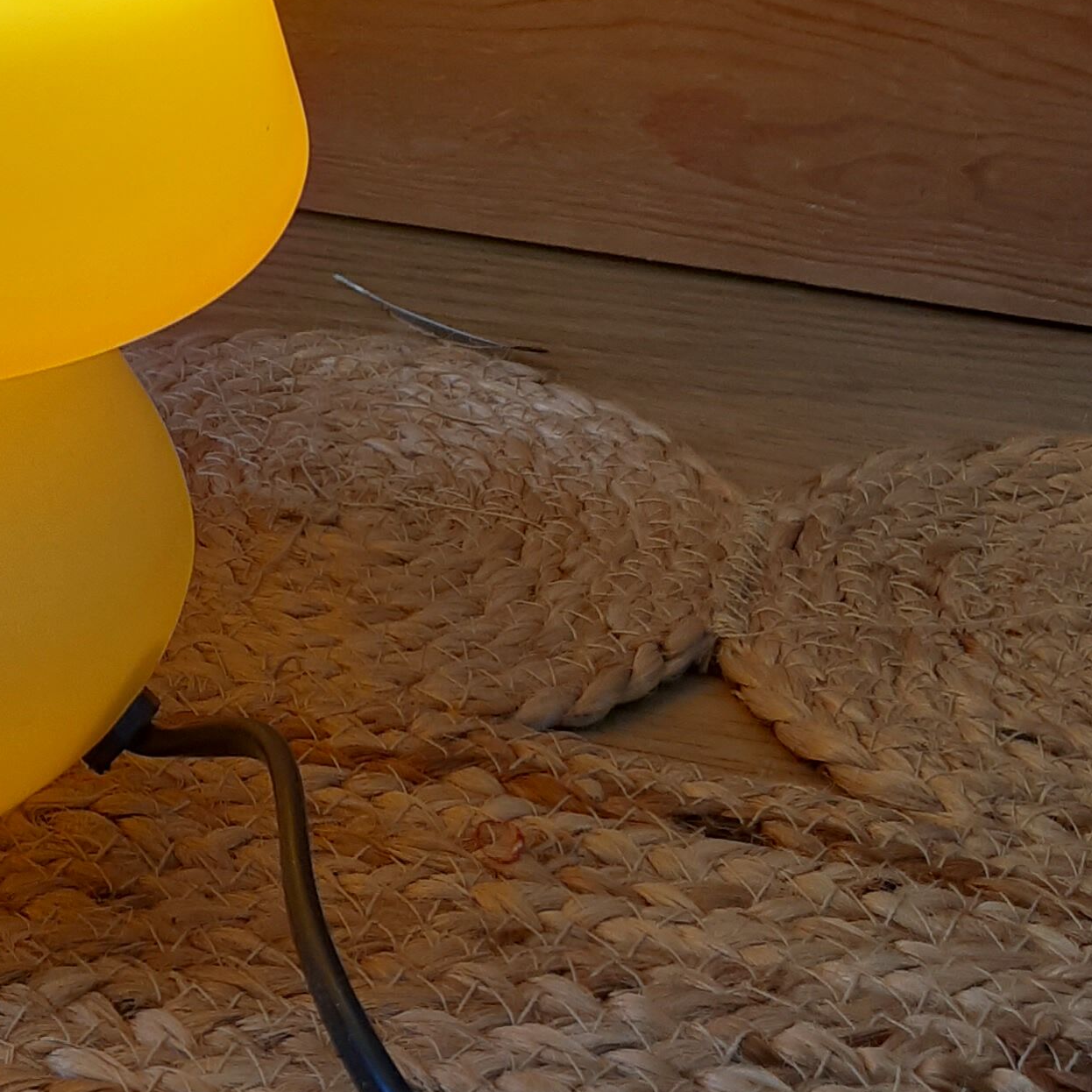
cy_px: -152
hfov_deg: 20.1
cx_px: 189
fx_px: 3034
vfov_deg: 19.4
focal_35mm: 85
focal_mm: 3.92
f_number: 1.7
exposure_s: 1/50
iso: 40
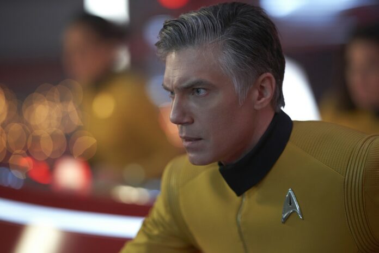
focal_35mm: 135
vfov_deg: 10.2
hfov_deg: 15.2
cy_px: 126
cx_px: 190
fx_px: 1421
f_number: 2
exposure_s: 1/320
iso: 2000
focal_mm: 135
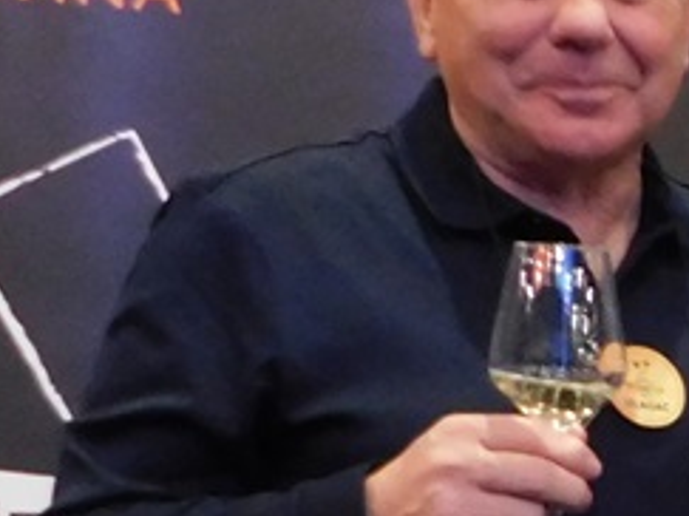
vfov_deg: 11.2
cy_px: 544
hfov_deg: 12.5
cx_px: 1528
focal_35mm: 131
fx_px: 2606
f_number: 3
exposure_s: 1/8
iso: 560
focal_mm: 4
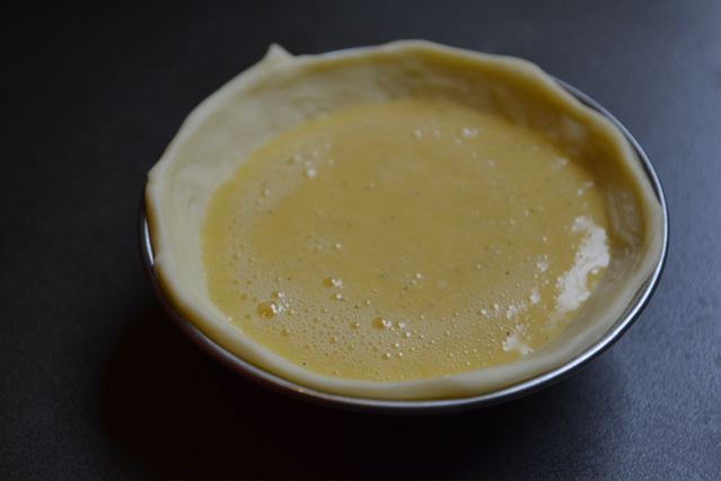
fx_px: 1652
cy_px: 240
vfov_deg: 16.6
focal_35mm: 82
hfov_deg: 24.6
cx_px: 360
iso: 1000
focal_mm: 55
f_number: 5.6
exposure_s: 1/60
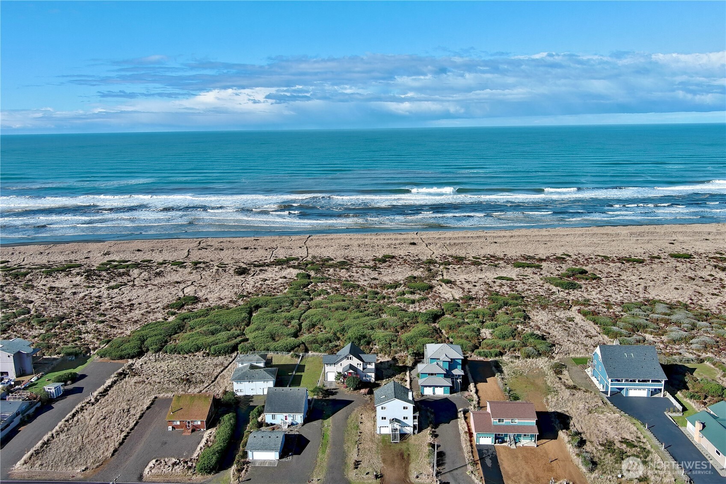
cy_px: 242
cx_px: 363
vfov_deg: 45.0
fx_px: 585
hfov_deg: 63.7
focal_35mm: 29
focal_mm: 10.57
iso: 101
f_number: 2.8
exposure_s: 1/1511
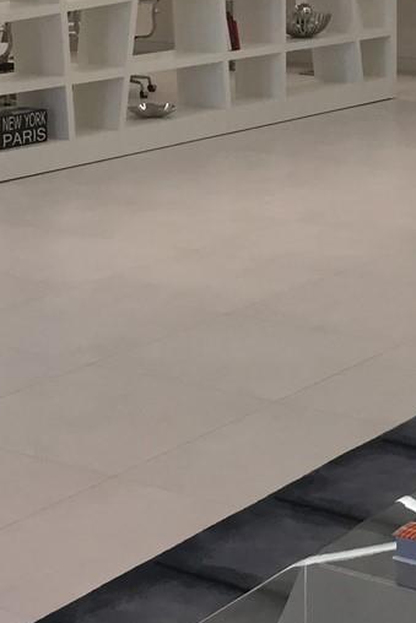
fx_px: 1645
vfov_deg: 20.4
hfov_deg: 14.3
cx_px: 334
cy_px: -65
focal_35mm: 95
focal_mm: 4.15
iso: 32
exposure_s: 1/40
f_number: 2.2
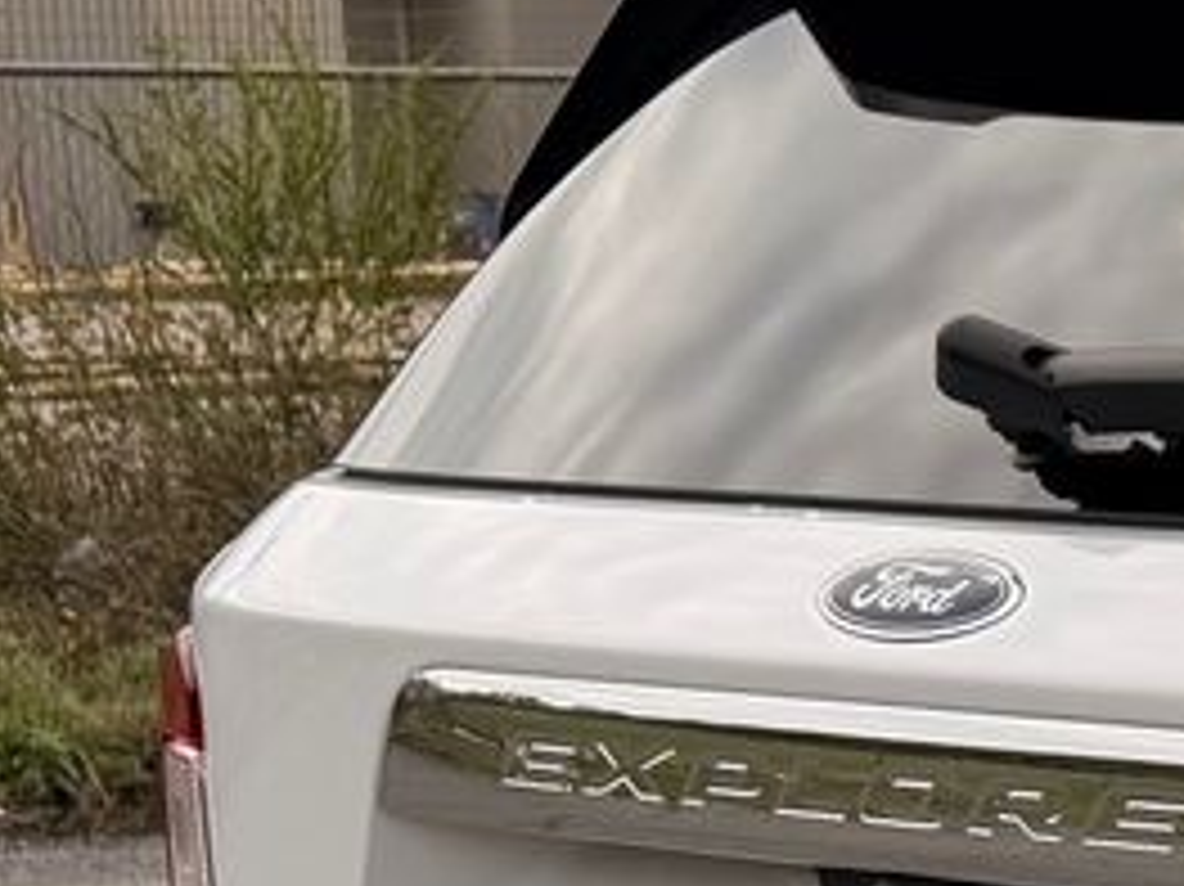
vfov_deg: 10.0
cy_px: 1151
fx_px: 4991
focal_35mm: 146
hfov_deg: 11.7
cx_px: 2584
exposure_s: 1/6173
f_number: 1.78
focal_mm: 6.76
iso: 80
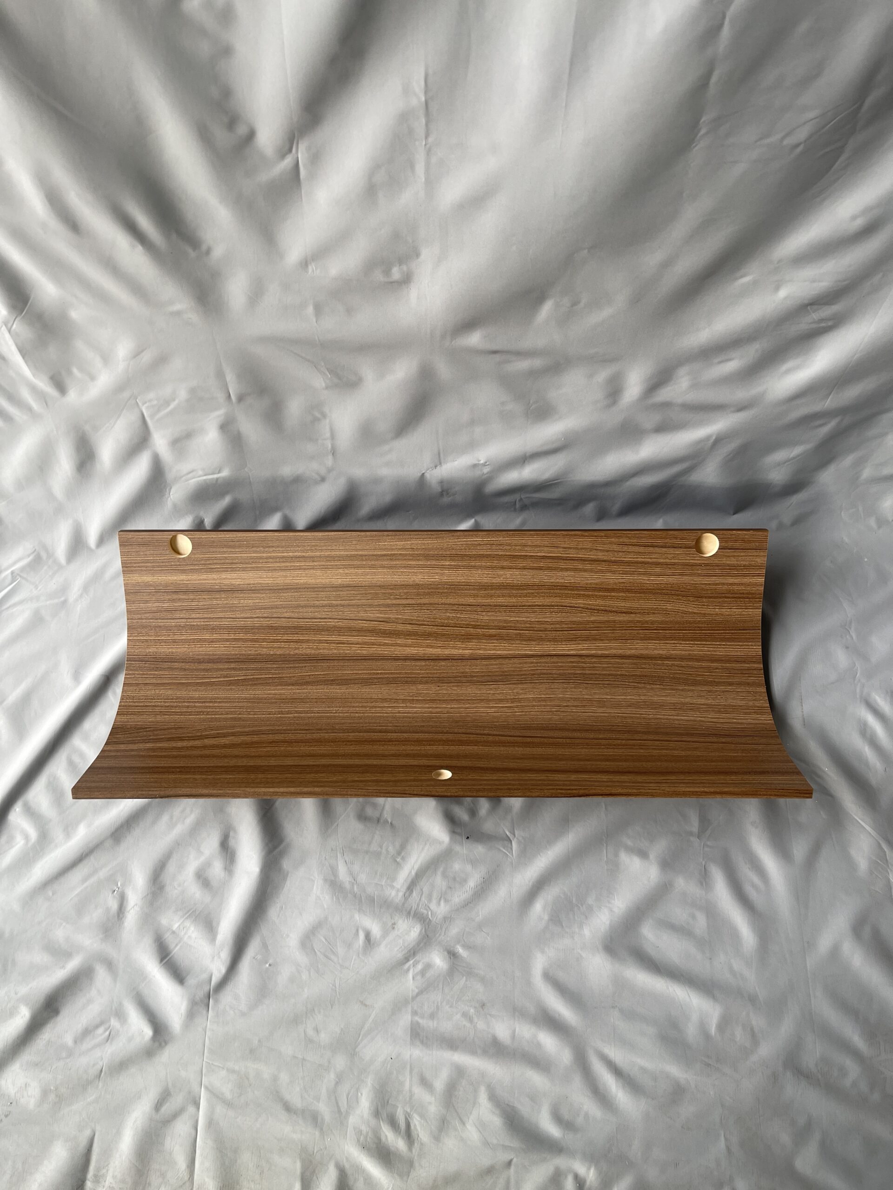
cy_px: 595
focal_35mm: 26
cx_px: 446
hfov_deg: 53.1
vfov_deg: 67.3
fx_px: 894
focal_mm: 5.1
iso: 50
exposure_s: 1/100
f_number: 1.6
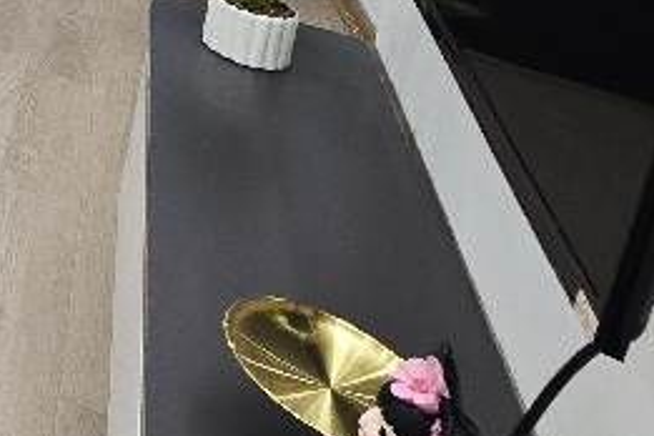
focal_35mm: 53
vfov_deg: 18.9
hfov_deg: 21.8
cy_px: -368
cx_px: -544
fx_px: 963
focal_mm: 2.2
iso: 80
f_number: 2.2
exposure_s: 1/50.3
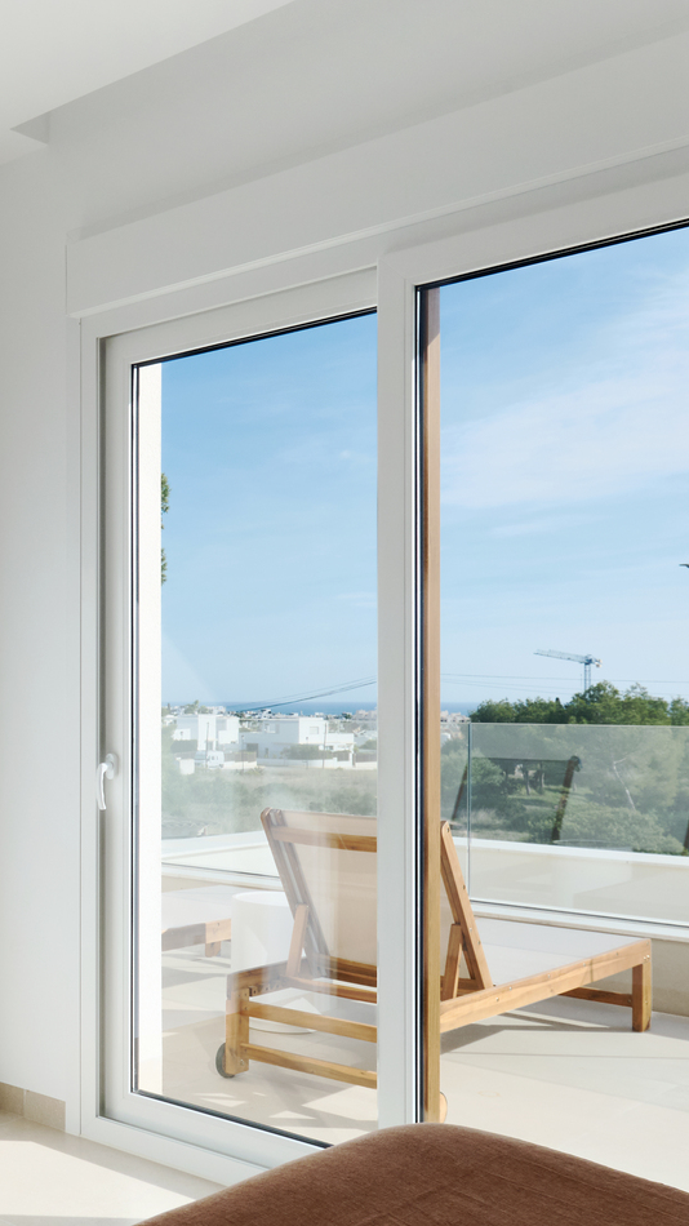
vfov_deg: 55.1
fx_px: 1170
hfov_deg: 29.0
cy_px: 699
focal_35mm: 36
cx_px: -106
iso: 500
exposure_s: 1/640
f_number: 5.6
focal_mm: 11.5
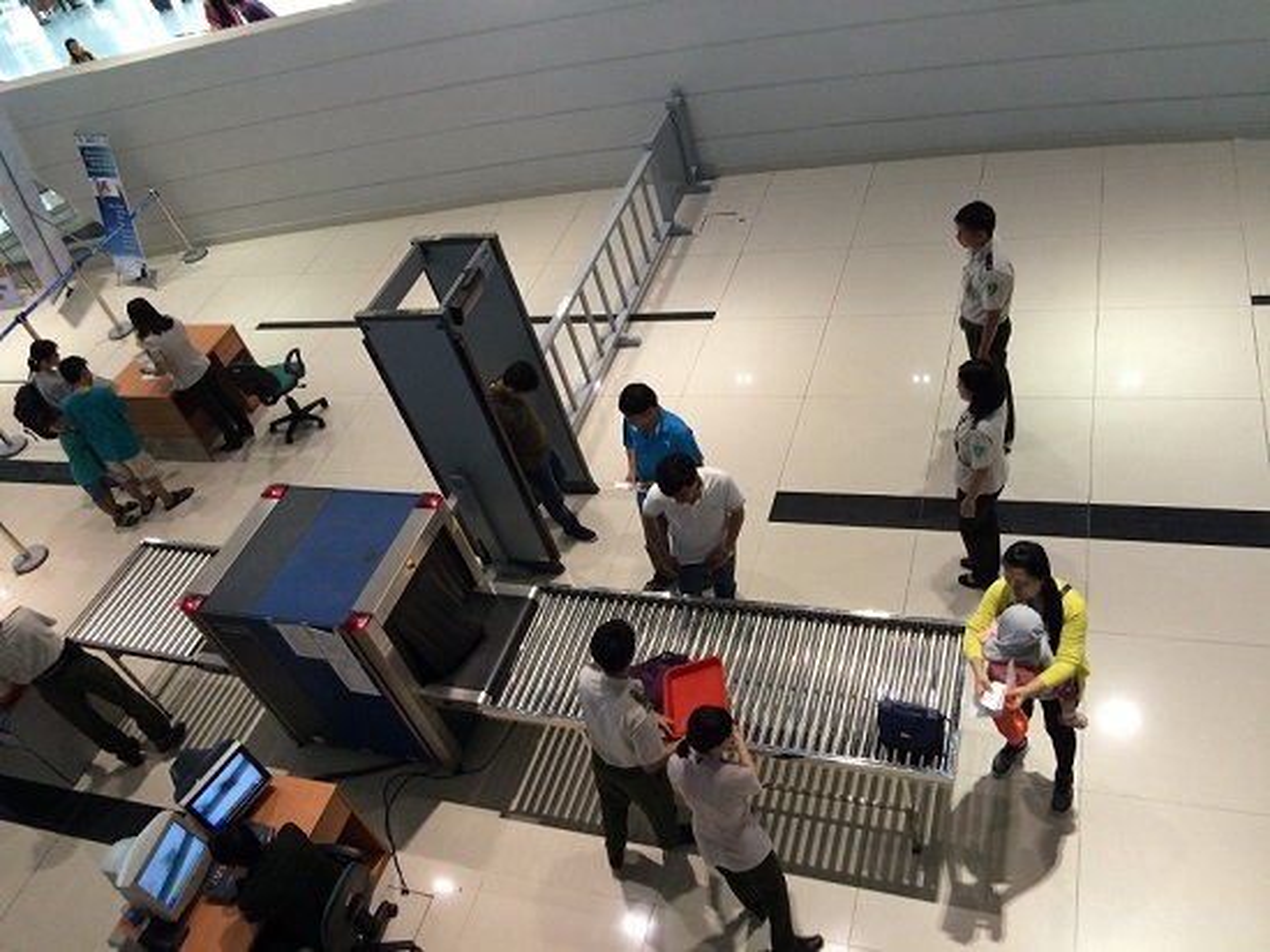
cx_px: 635
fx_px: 1063
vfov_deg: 48.2
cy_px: 476
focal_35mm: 29
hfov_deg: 61.7
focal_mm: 4.15
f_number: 2.2
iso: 80
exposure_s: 1/33
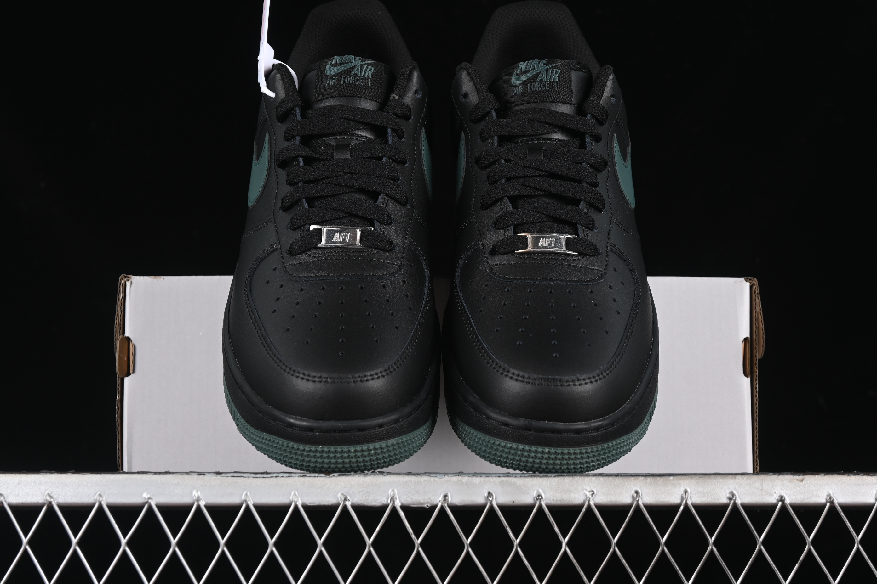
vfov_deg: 18.2
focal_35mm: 75
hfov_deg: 27.0
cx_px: 438
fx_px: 1827
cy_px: 292
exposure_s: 1/60
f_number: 6.3
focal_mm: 50
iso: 160
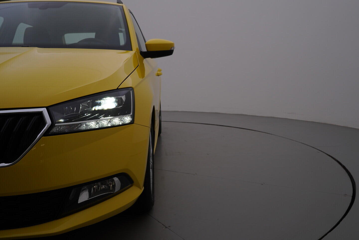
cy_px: 120
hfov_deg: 53.1
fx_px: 359
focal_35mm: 36
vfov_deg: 36.9
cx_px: 180
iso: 125
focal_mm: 24
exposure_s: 1/160
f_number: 5.6
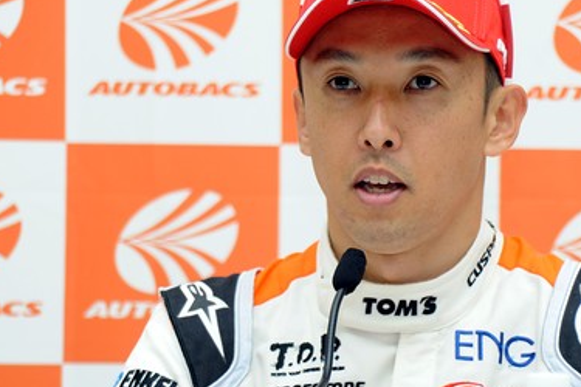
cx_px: 366
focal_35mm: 288
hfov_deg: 7.2
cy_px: 224
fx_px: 4648
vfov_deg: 4.8
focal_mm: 150
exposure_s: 1/125
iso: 800
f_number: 5.6
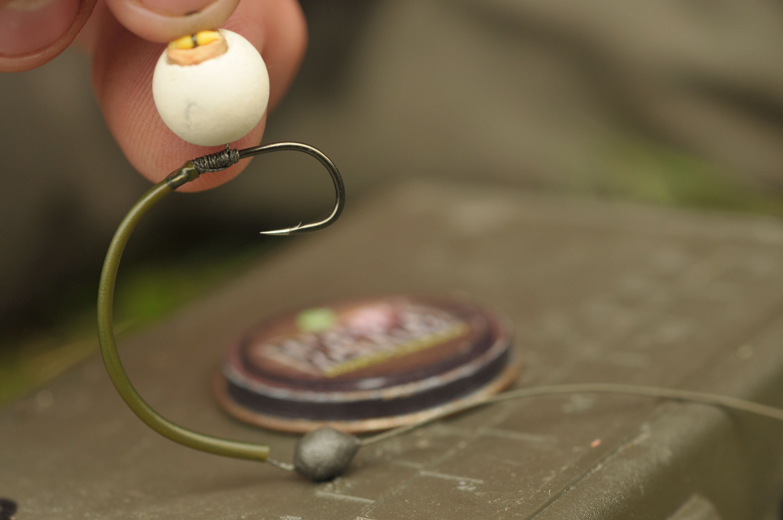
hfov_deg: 22.6
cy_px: 260
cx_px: 392
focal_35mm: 90
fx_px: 1955
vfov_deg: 15.2
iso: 250
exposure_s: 1/100
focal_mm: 60
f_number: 5.6
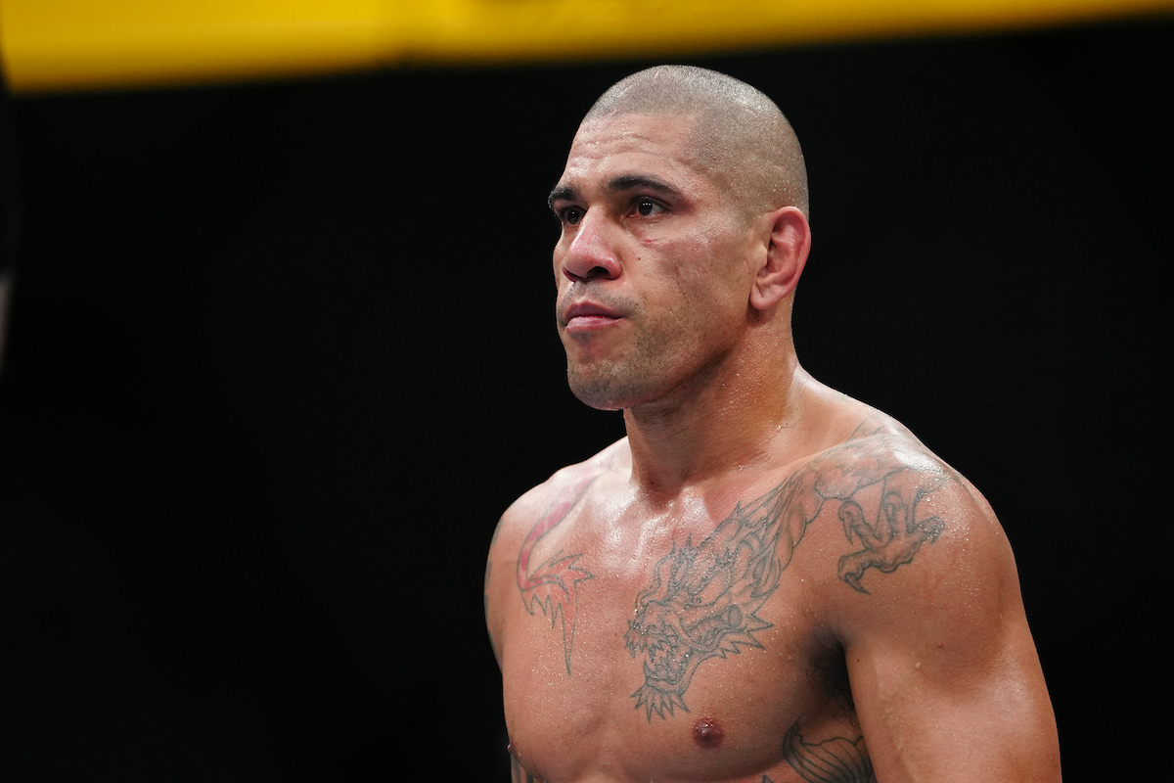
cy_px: 392
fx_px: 9783
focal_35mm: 300
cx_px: 587
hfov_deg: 6.9
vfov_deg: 4.6
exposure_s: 1/1250
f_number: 2.8
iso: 2000
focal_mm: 200
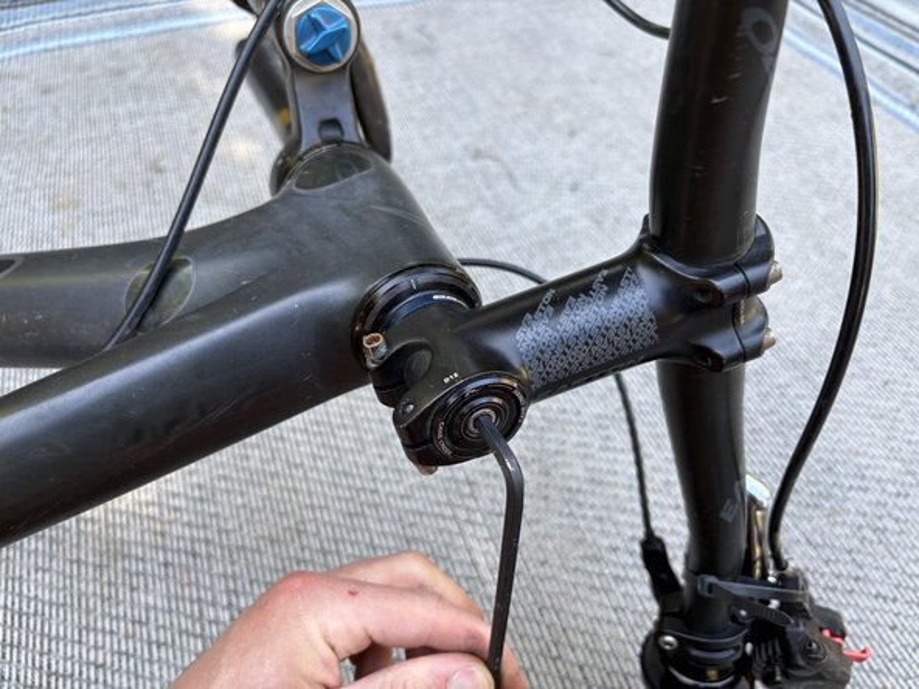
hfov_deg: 67.3
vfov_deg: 53.1
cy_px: 344
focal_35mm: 26
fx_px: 690
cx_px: 460
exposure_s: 1/121
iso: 40
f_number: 1.6
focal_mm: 5.96
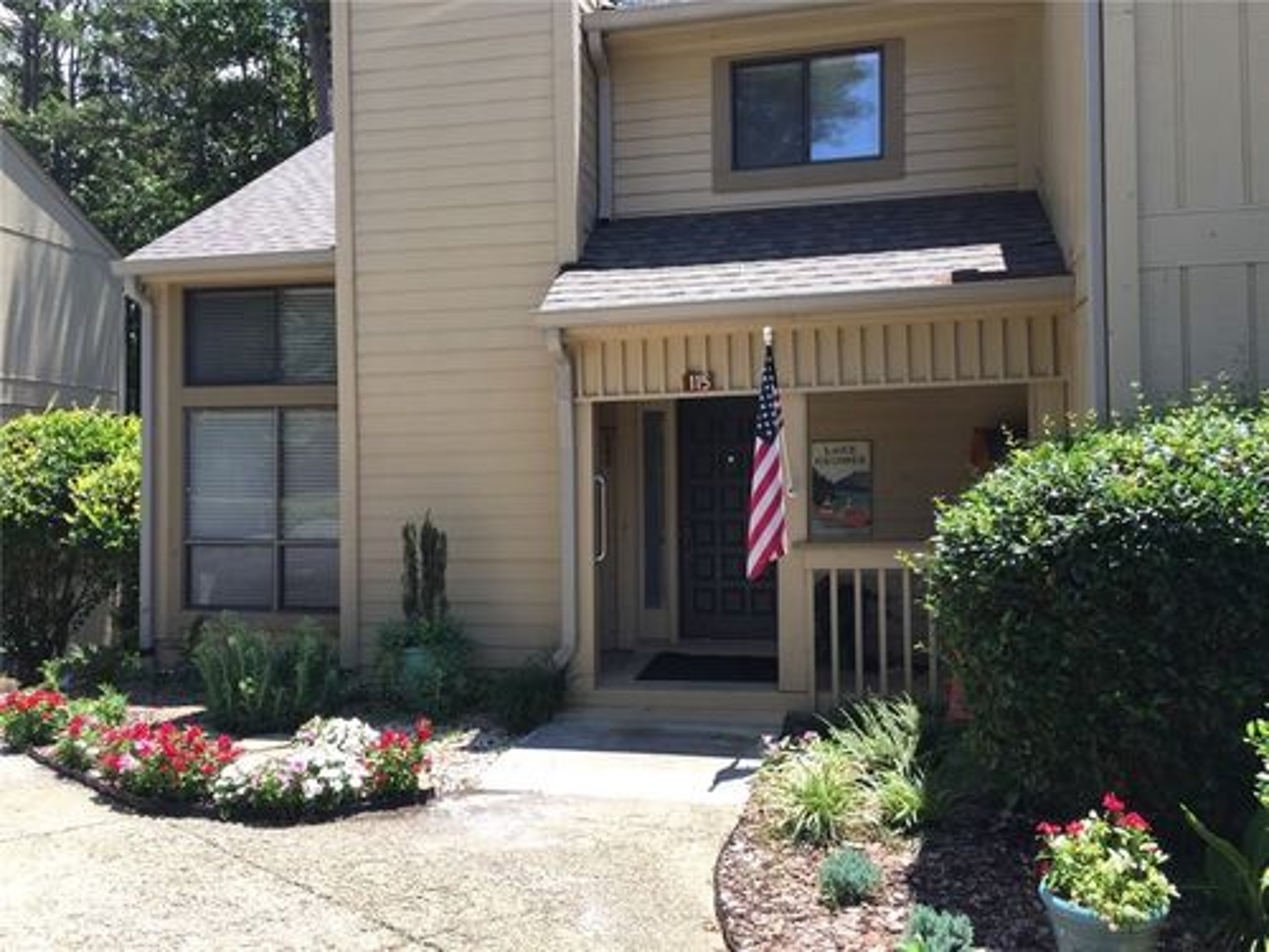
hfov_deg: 61.7
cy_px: 476
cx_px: 634
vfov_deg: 48.2
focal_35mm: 29
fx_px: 1063
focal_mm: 4.15
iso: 32
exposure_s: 1/791
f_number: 2.2
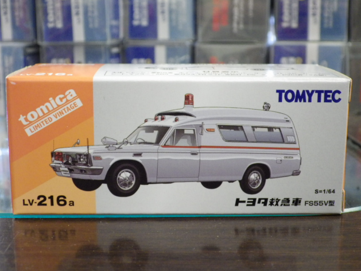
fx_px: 626
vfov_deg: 24.4
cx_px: 179
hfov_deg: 32.2
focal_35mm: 60
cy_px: 134
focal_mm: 10.7
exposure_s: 1/30
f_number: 4
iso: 800
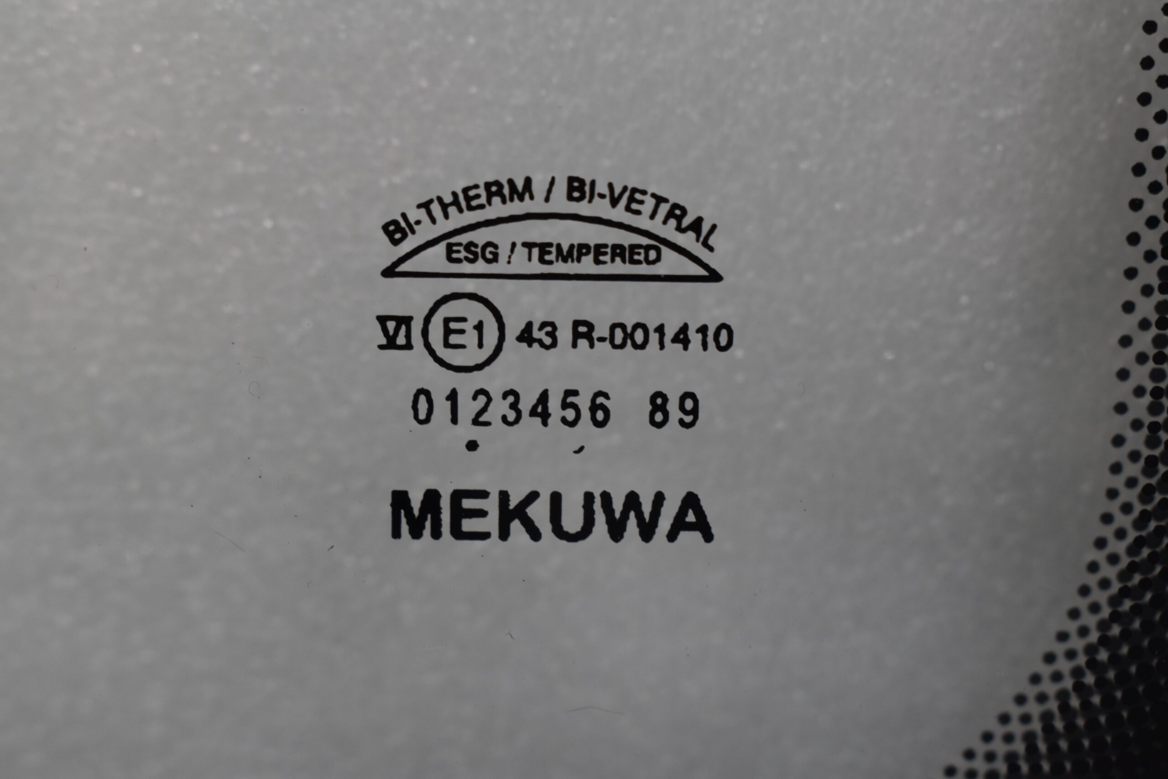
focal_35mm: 72
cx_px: 584
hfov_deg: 28.1
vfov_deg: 18.9
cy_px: 390
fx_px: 2336
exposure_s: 1/60
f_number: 8
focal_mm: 48
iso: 320
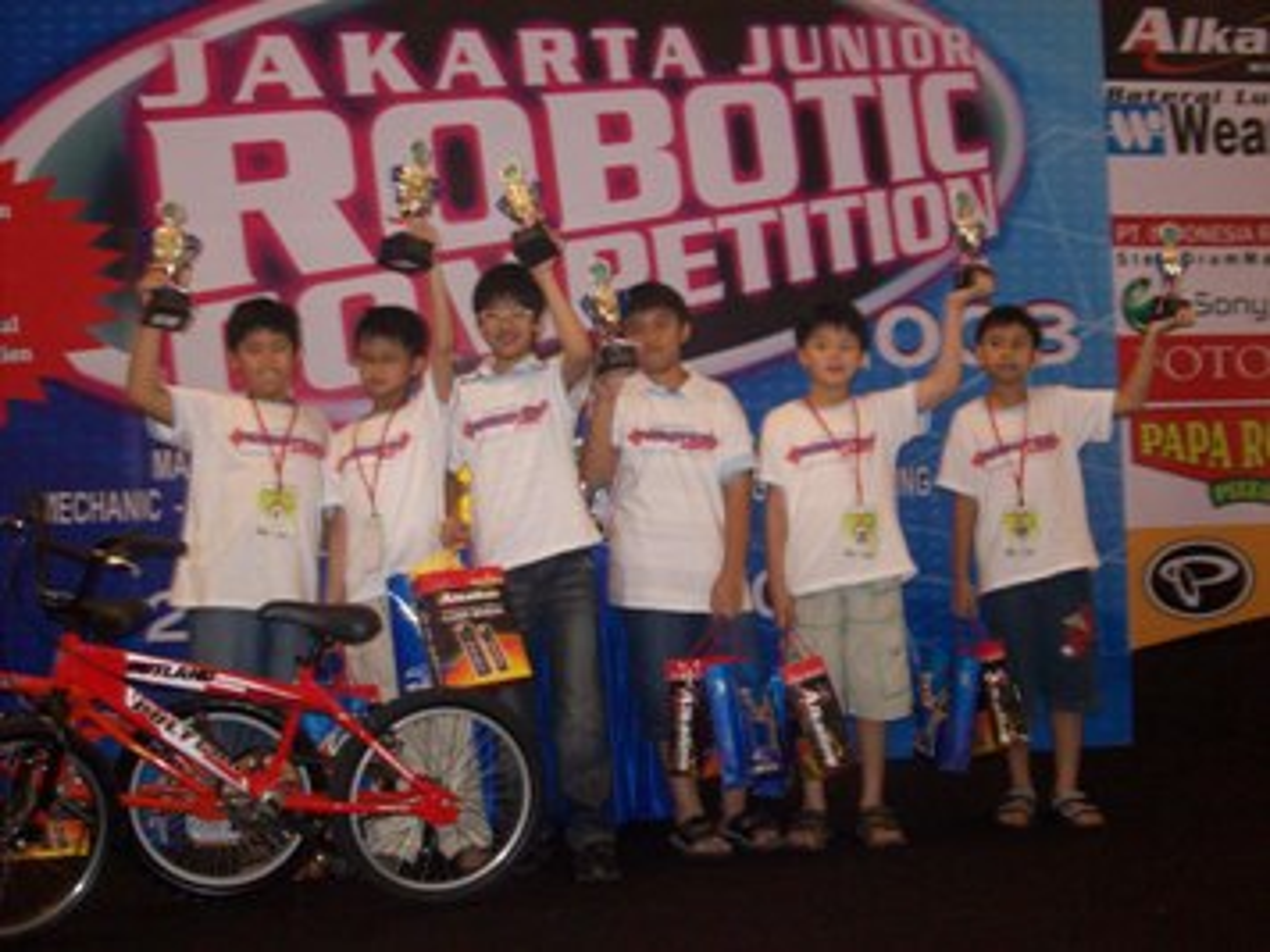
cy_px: 476
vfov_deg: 32.2
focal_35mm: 45
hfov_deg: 42.1
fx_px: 1651
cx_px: 635
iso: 200
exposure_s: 1/18.4
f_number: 3
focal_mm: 7.6
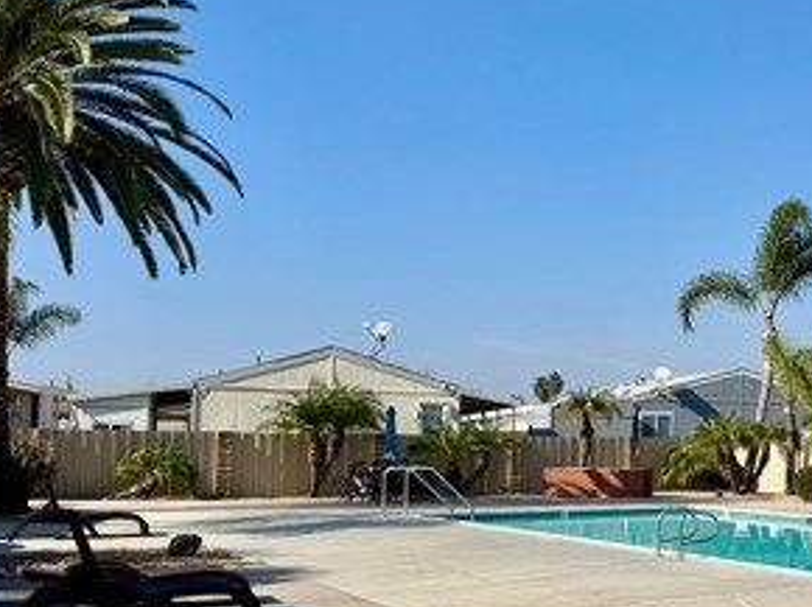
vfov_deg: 27.4
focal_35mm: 53
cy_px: 369
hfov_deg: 33.8
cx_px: 764
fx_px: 1242
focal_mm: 6.76
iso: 80
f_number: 1.78
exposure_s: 1/7092
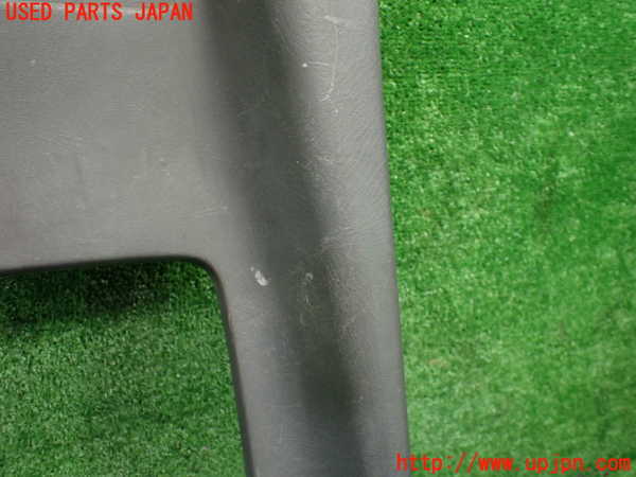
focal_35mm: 30
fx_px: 551
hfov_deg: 60.0
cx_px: 318
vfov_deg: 46.8
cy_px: 238
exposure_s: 1/125
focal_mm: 5.4
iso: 640
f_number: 2.3
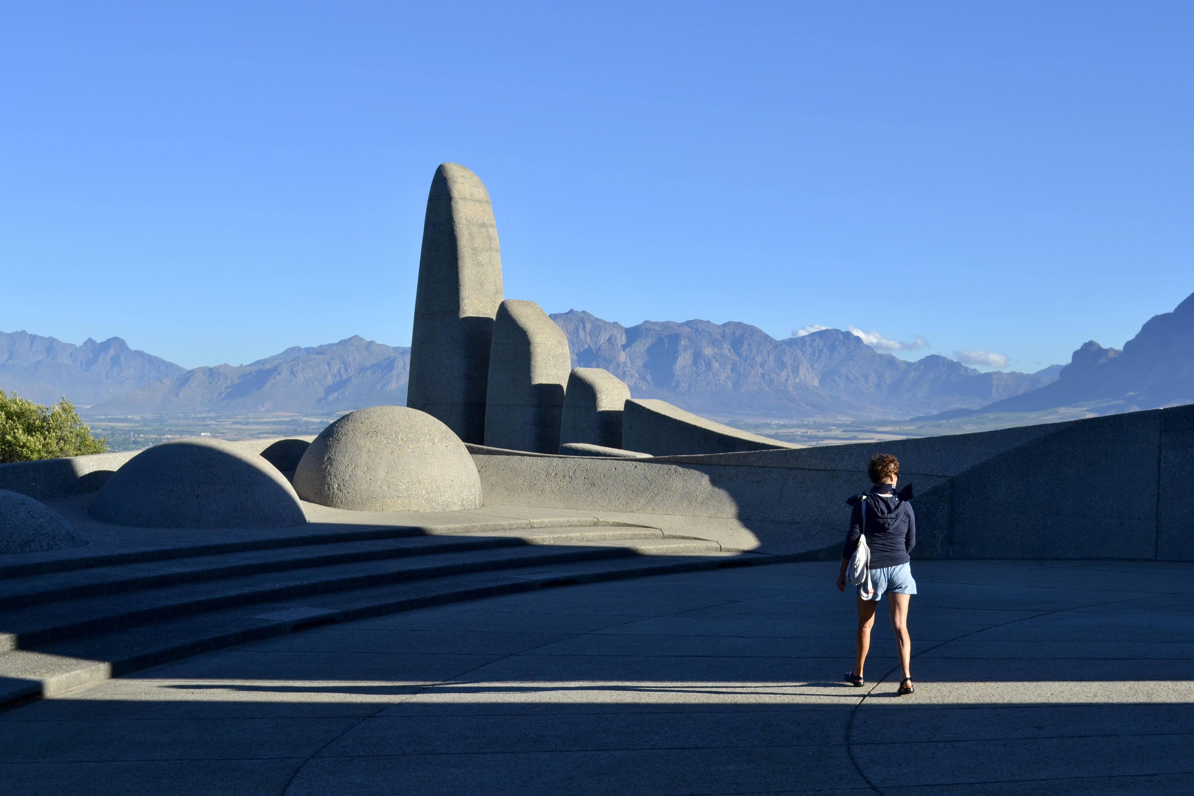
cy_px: 398
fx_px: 1592
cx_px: 597
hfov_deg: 41.1
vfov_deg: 28.1
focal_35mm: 48
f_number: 8
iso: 100
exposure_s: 1/250
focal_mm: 32
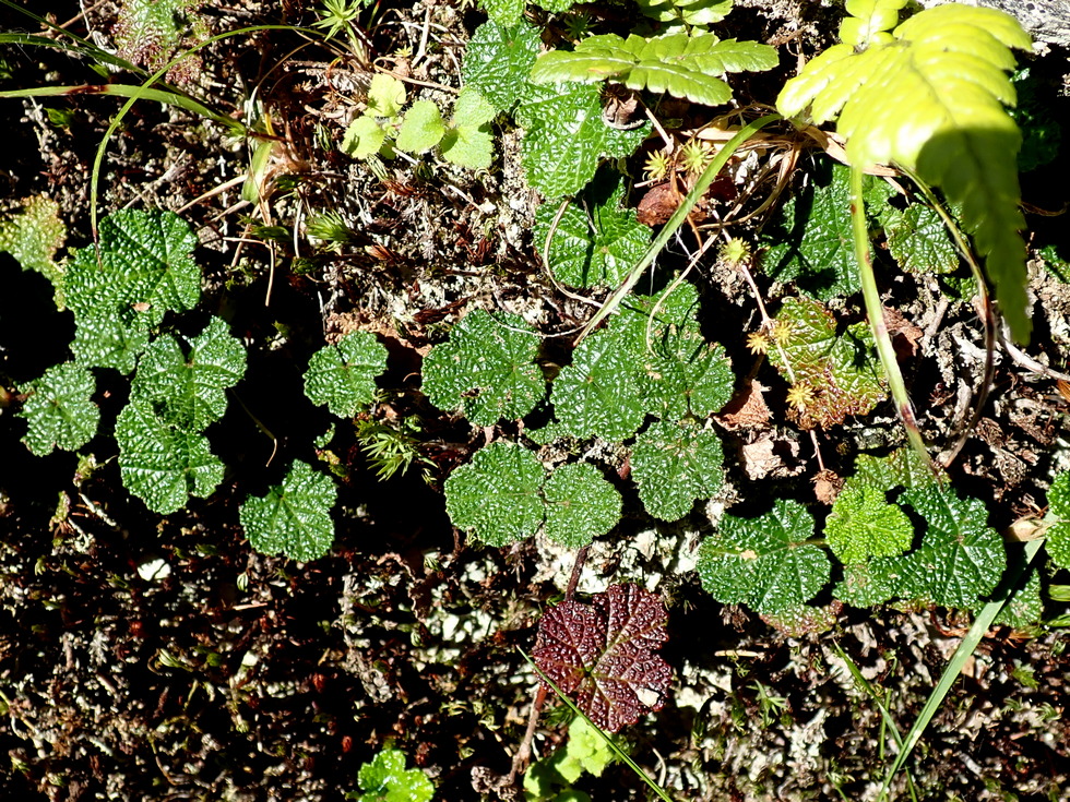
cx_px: 535
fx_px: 927
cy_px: 401
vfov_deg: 46.8
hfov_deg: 60.0
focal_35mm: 30
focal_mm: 5.4
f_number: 3.2
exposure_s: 1/500
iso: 100
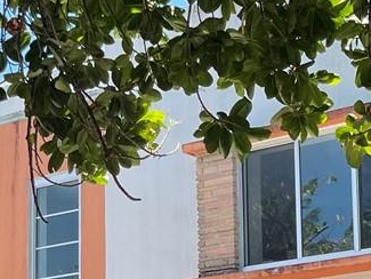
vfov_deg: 11.9
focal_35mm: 123
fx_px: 1319
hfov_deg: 15.8
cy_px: 288
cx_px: 34
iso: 32
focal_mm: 5.1
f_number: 1.6
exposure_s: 1/1266
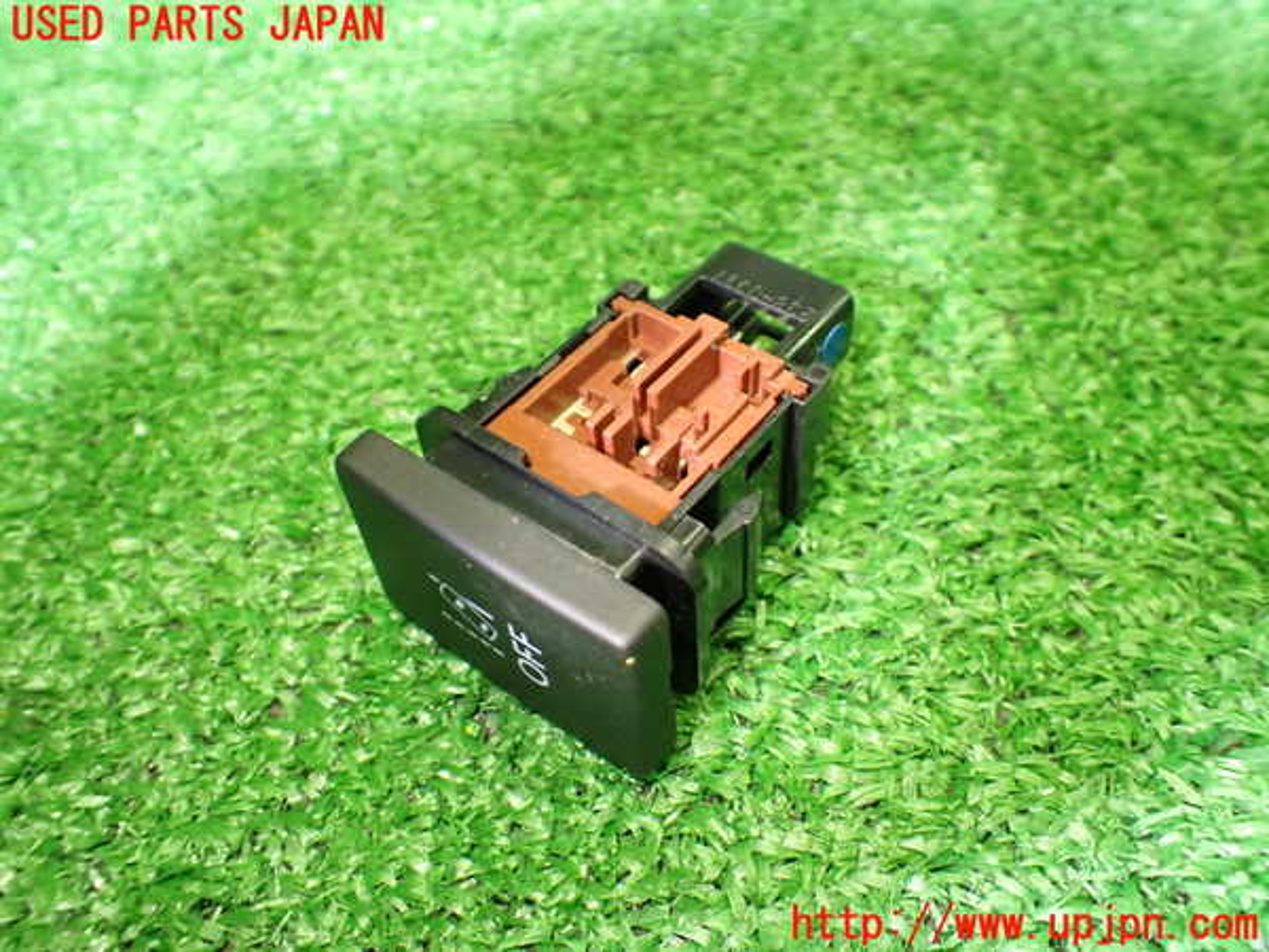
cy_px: 476
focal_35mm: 30
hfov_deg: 60.0
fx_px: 1100
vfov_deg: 46.8
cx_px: 634
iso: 500
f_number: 2.3
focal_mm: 5.4
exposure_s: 1/125
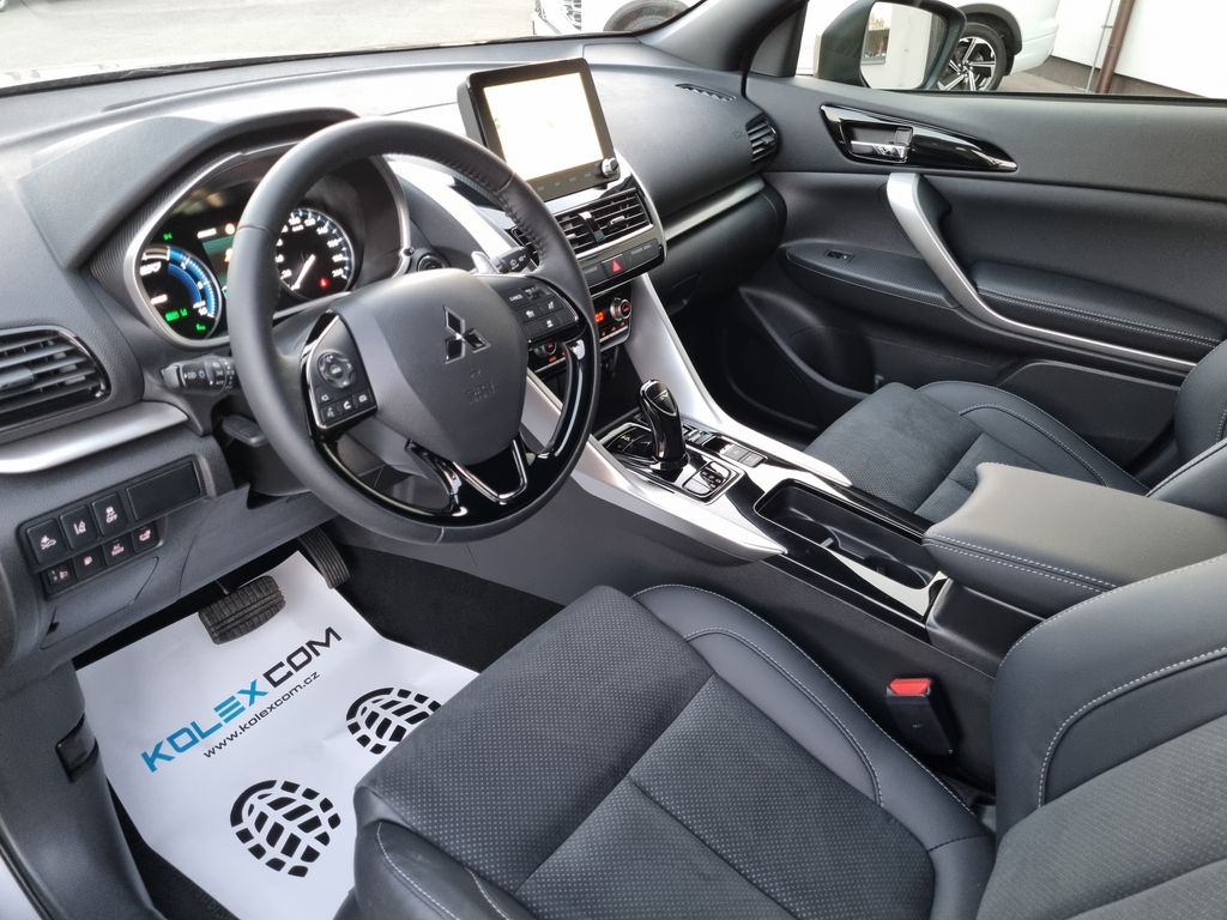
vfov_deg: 53.1
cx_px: 614
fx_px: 922
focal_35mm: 26
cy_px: 460
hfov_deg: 67.3
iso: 500
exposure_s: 1/50
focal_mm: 5.4
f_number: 1.8
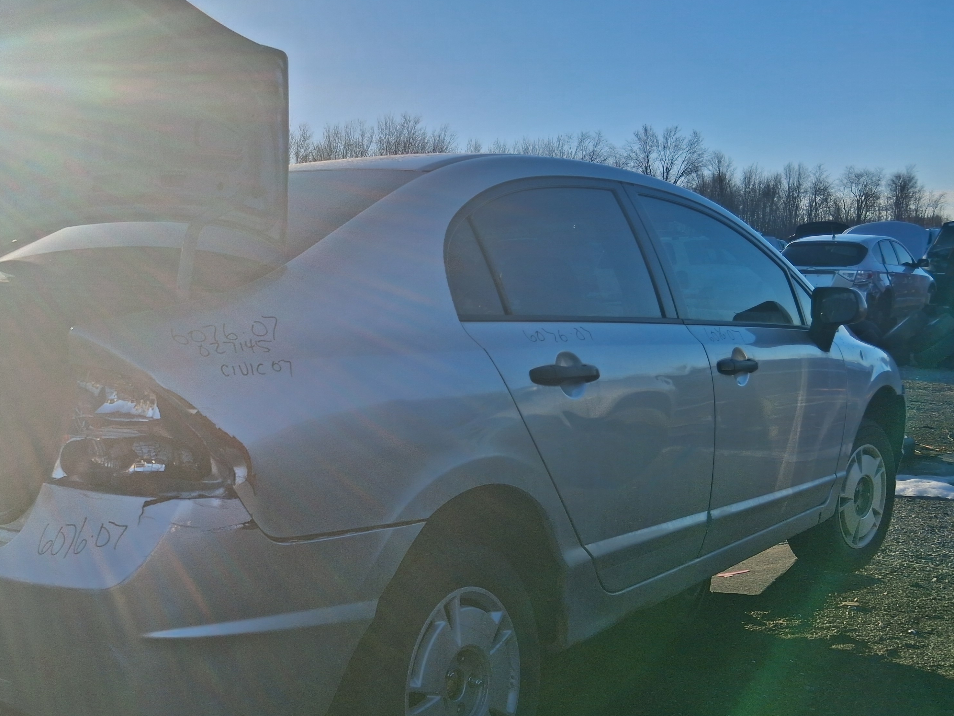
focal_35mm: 36
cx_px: 307
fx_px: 992
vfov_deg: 39.6
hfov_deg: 50.3
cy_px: 414
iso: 25
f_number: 1.8
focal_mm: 3.98
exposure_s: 1/1372
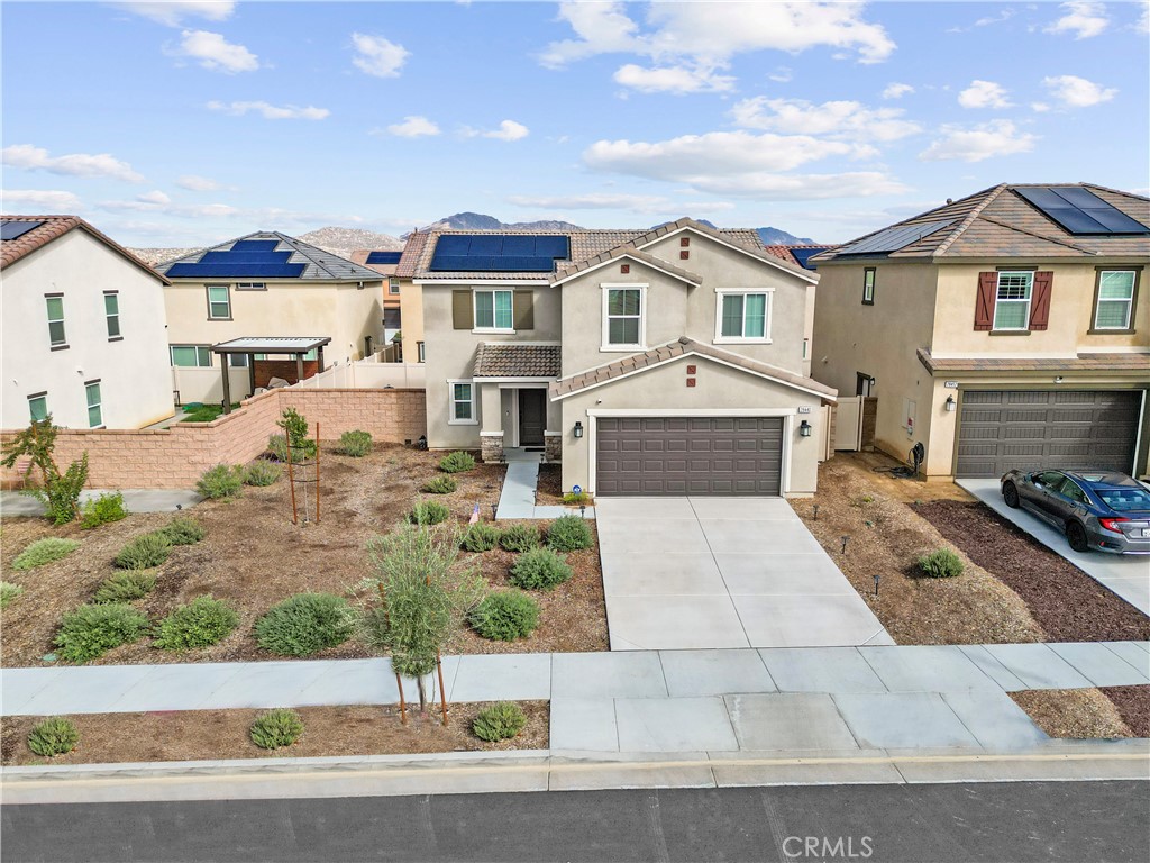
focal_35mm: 24
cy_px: 432
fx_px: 797
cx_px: 575
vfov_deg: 56.8
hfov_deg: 71.6
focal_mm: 6.72
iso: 140
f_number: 1.7
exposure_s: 1/3200
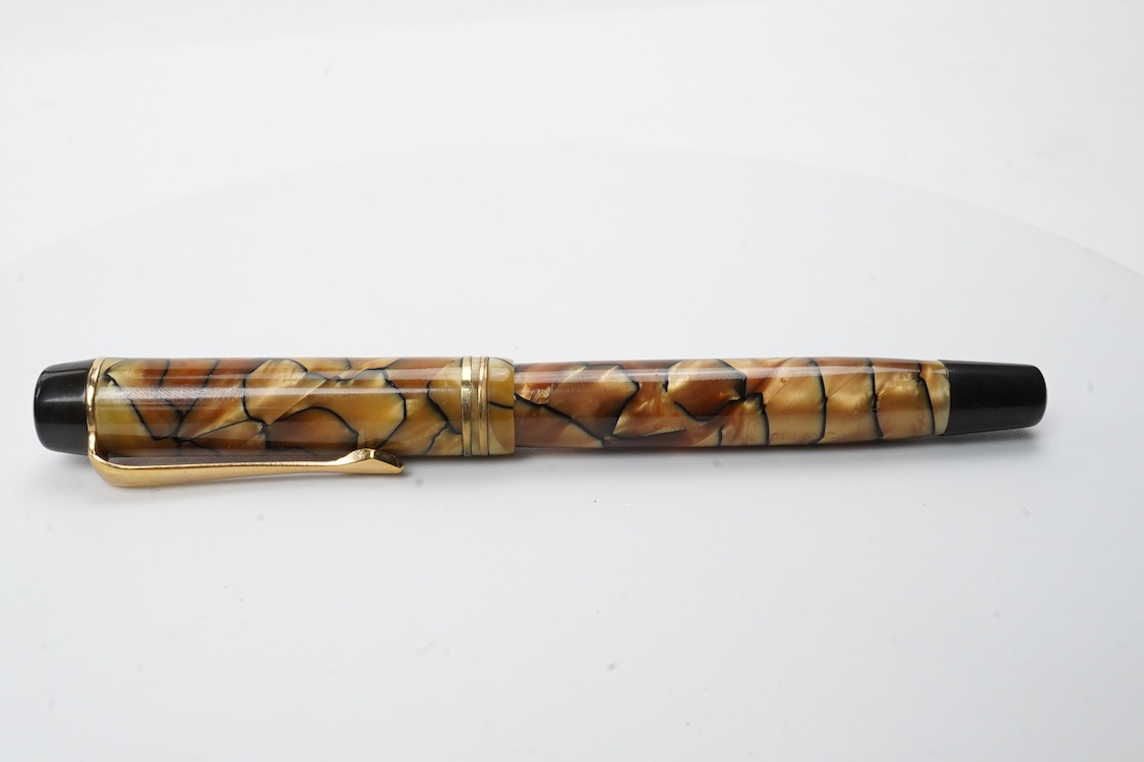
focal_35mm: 45
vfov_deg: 29.9
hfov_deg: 43.6
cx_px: 572
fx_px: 1430
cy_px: 381
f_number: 18
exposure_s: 1/100
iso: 1000
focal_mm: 30
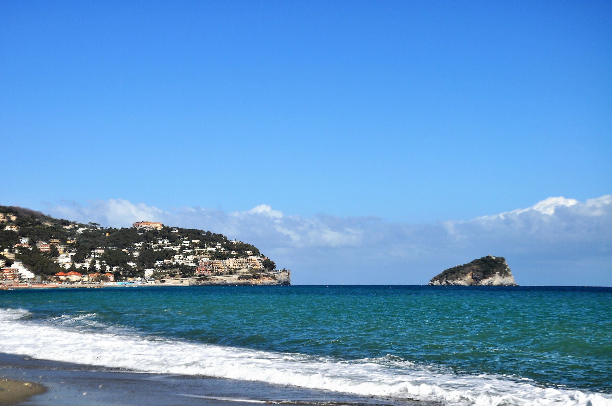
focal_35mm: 72
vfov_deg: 18.9
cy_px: 203
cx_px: 306
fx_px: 1222
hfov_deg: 28.1
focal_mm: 48
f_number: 9.5
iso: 200
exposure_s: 1/350
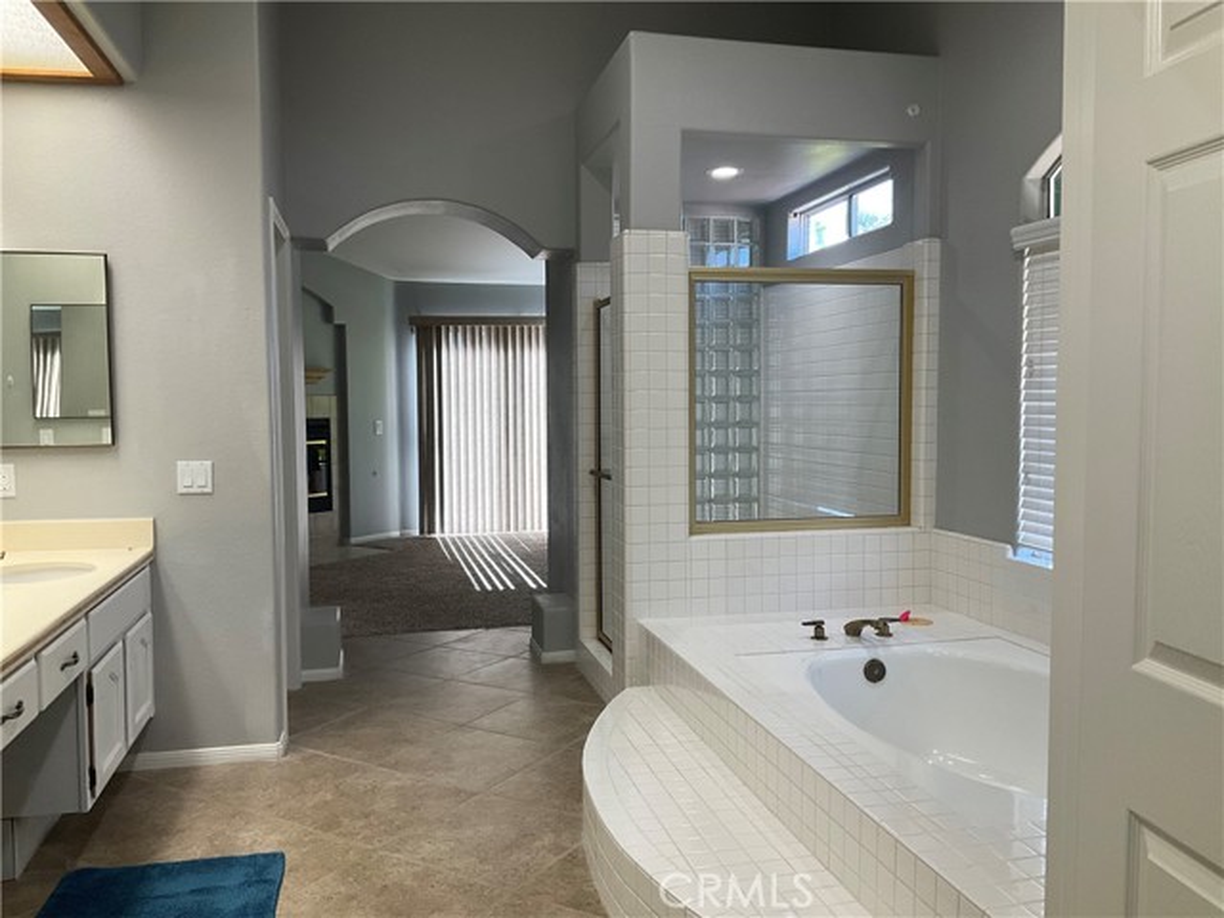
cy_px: 459
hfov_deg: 61.7
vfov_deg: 48.2
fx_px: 1025
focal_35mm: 29
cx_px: 612
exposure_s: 1/120
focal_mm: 3
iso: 64
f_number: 1.8
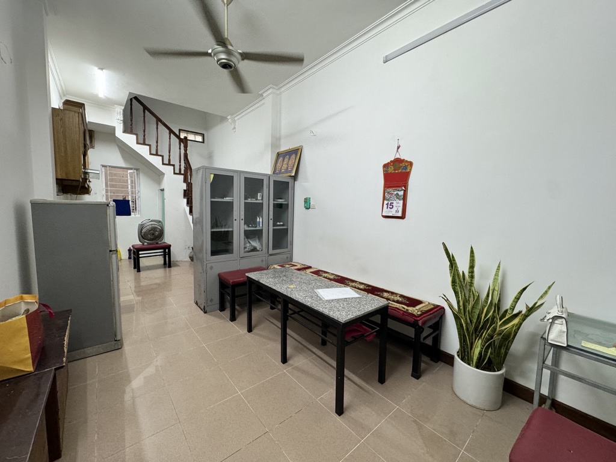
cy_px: 231
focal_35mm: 14
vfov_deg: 85.7
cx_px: 308
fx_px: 249
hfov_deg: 102.1
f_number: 2.2
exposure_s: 1/100
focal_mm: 2.22
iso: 250
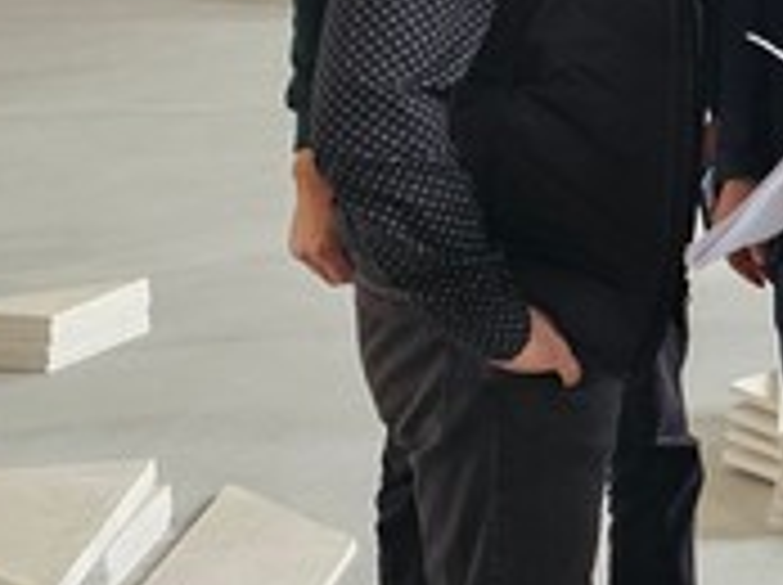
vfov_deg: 13.6
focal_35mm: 106
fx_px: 2394
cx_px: 1233
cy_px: -108
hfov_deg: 16.6
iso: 320
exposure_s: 1/100
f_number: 1.7
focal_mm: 6.3
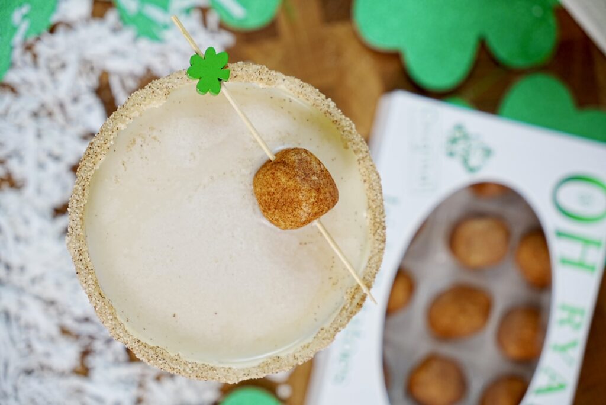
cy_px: 202
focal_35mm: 72
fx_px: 1215
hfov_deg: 28.0
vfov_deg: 18.9
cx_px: 303
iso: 200
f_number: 3.5
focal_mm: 48.1
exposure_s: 1/60
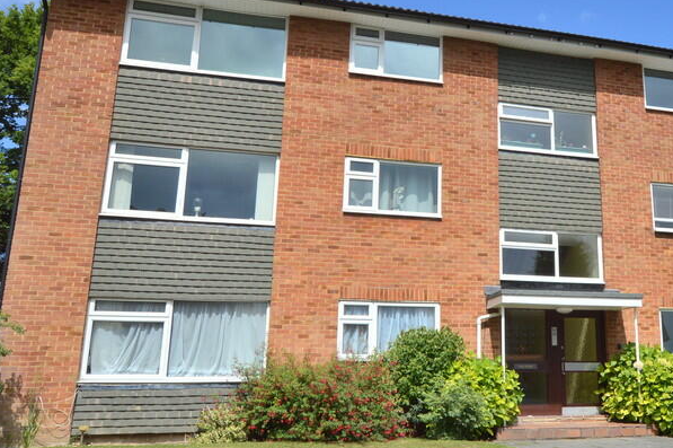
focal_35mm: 36
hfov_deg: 51.1
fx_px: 672
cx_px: 498
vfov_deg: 36.8
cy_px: 217
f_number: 9
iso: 100
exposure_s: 1/320
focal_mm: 14
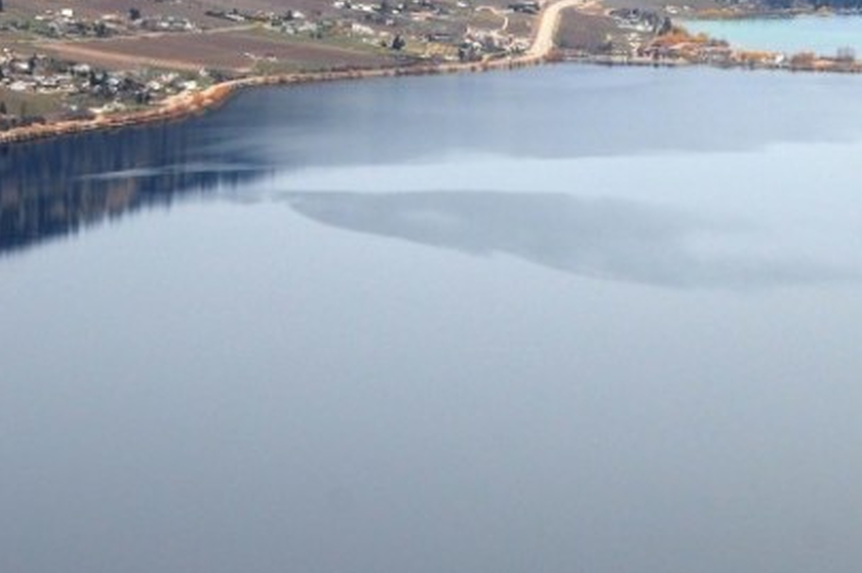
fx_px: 3164
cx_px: 1053
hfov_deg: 15.0
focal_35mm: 132
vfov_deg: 10.3
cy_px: 458
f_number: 10
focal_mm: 35
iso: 400
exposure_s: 1/400
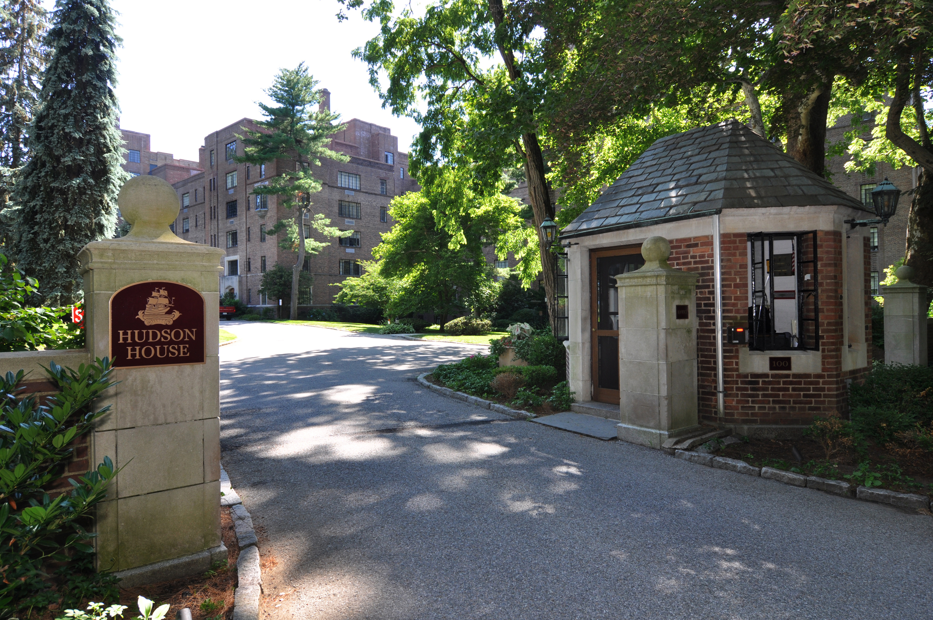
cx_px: 466
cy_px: 310
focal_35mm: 22
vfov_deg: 56.0
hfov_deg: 77.4
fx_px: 582
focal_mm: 15
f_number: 9
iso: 200
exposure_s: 1/100
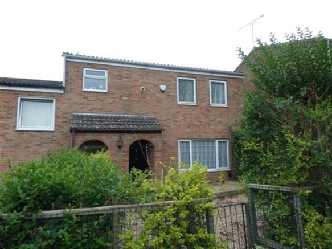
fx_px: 230
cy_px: 124
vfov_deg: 56.8
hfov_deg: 71.6
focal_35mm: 24
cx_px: 166
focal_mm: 4
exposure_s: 1/250
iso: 80
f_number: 3.2
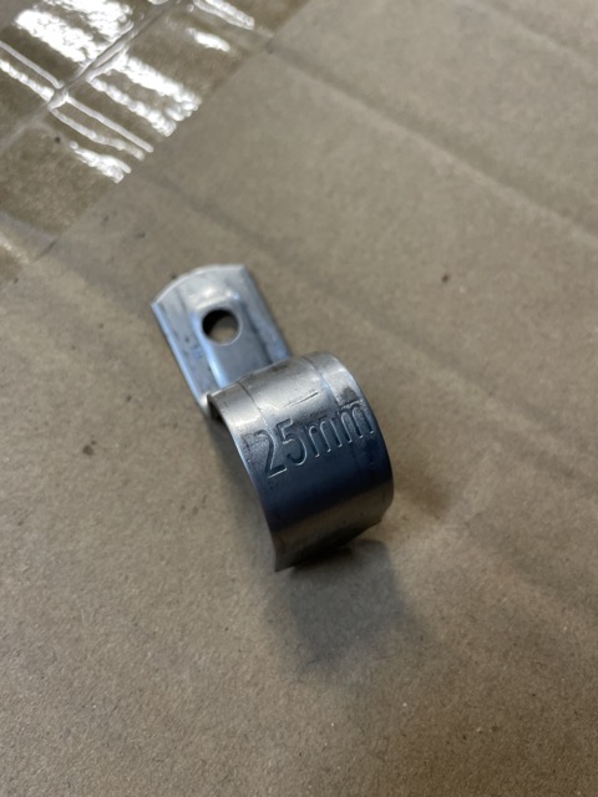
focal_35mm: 26
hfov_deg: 53.1
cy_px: 398
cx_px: 299
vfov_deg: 67.3
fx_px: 599
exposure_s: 1/50
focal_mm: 4.2
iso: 125
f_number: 1.6
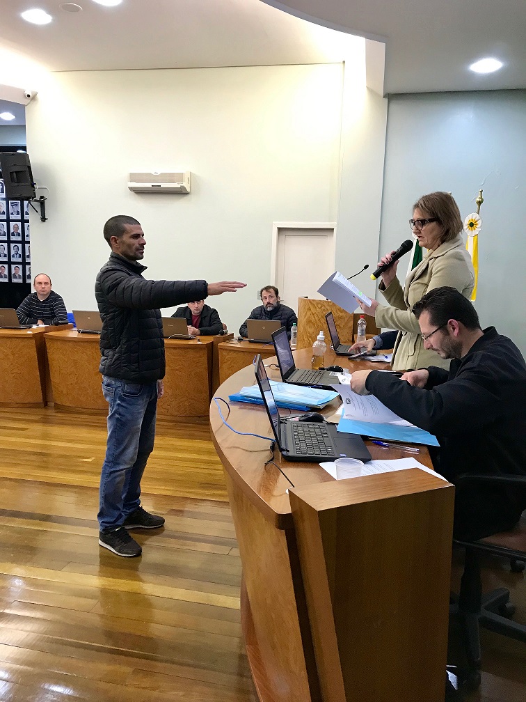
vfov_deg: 63.4
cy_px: 351
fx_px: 567
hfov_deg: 49.7
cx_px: 263
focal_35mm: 28
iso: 50
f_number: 1.8
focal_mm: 3.99
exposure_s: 1/15
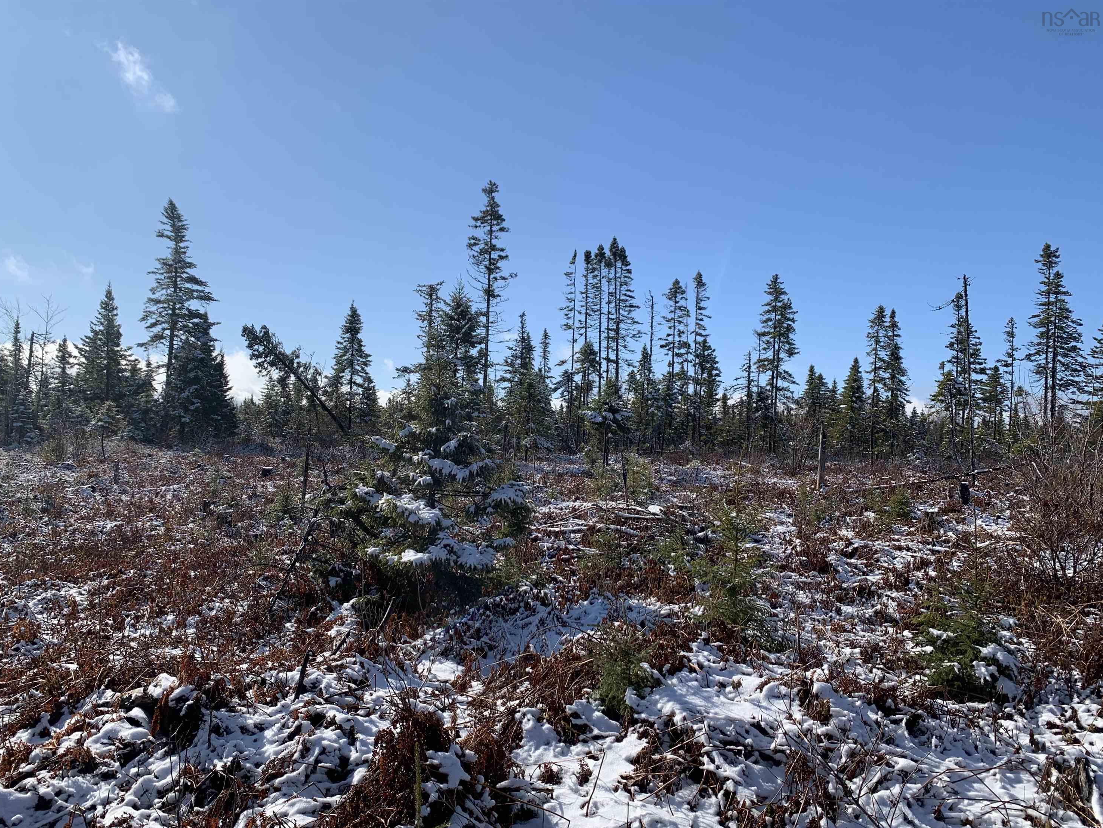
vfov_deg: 51.4
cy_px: 429
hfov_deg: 65.3
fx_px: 860
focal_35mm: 27
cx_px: 533
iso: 25
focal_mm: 4.25
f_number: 1.8
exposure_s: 1/4098
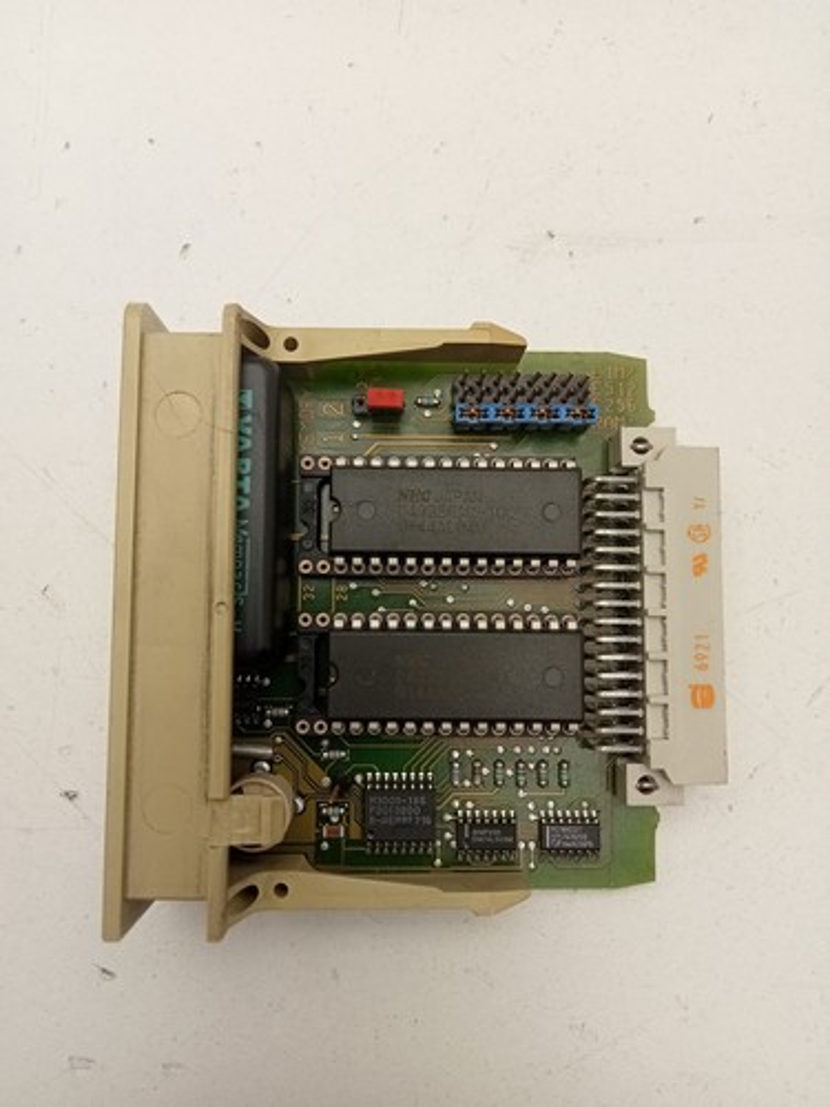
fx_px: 895
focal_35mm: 28
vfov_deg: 63.4
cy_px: 554
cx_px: 415
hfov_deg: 49.7
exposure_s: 1/117
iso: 100
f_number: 2.2
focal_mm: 3.46
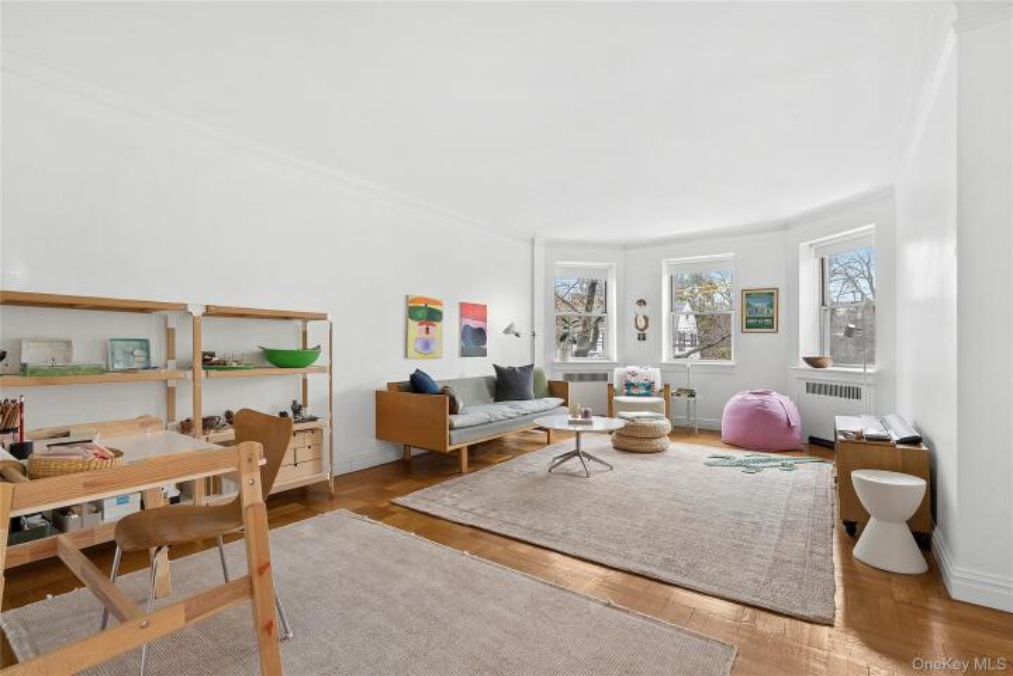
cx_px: 506
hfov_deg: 96.7
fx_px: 450
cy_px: 338
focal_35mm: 16
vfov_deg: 73.8
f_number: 14
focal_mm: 16
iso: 1600
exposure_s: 1/4
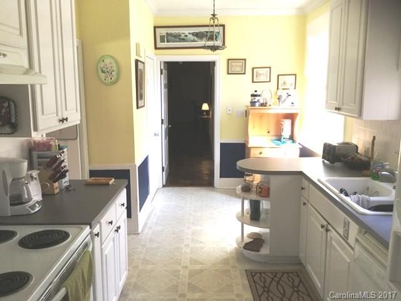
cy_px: 150
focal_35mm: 31
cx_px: 200
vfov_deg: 45.4
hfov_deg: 58.4
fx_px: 359
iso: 50
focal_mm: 3.3
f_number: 2.4
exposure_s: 1/30
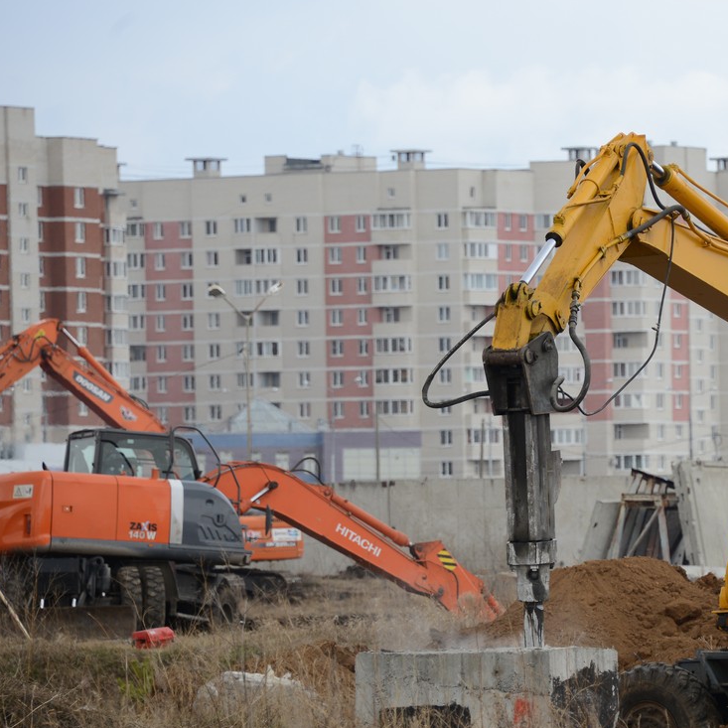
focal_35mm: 348
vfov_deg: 5.0
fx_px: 8280
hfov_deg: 5.0
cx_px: 592
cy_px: 428
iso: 200
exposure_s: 1/400
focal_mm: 200
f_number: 5.6
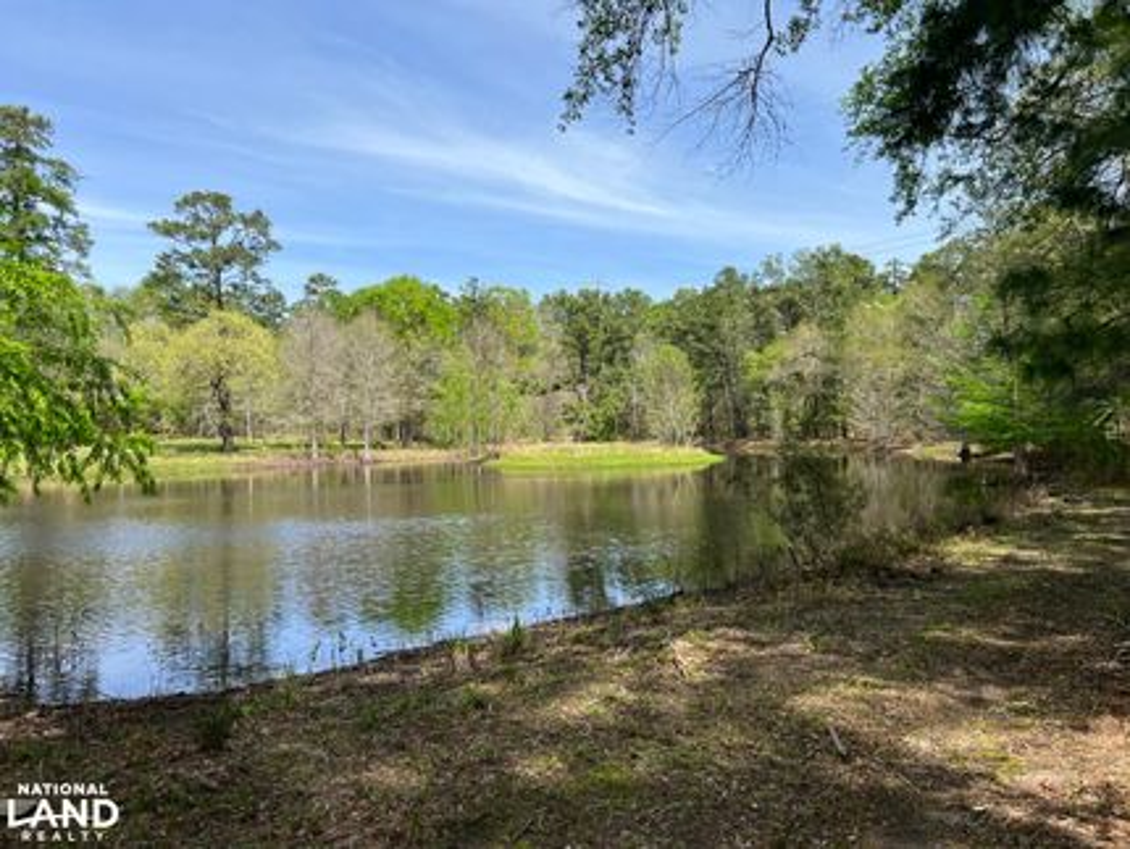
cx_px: 565
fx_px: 849
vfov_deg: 53.1
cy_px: 424
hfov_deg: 67.3
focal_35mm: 26
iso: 50
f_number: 1.5
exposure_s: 1/2994
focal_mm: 5.7
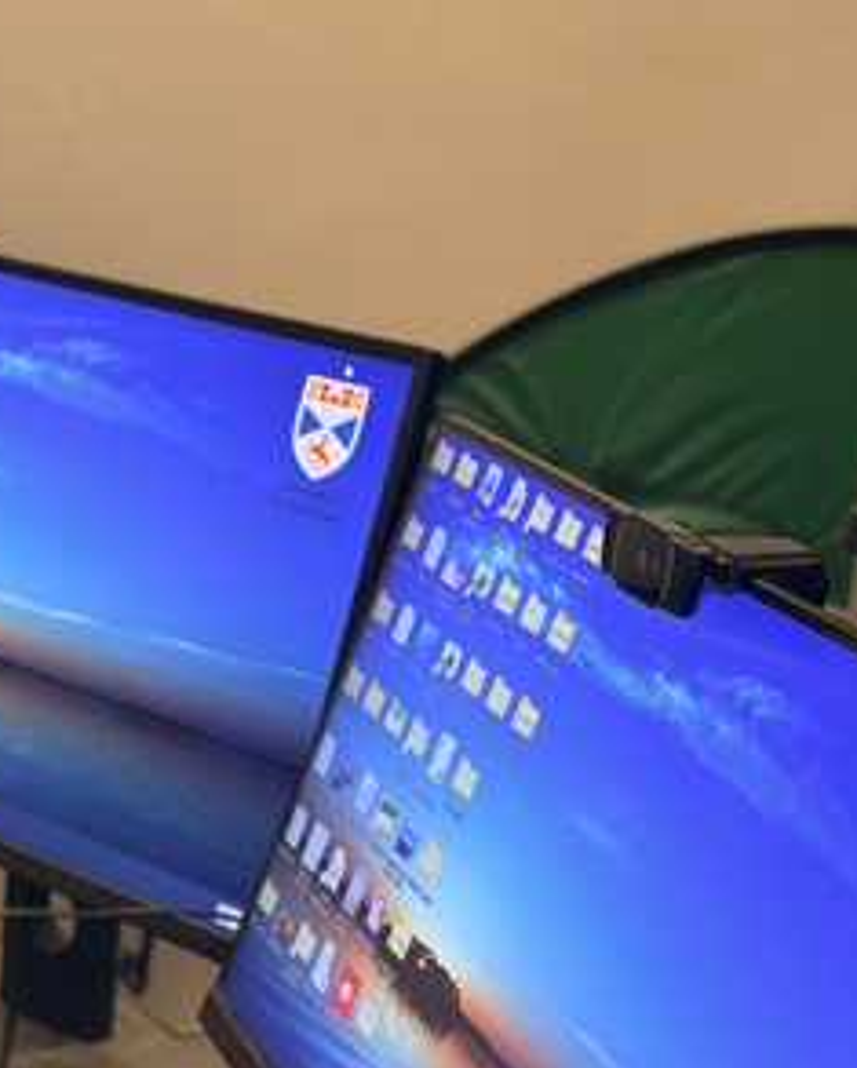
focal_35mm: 73
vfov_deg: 25.9
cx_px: 279
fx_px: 2311
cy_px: 683
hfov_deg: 20.9
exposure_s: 1/60
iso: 200
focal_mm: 6.76
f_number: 1.78
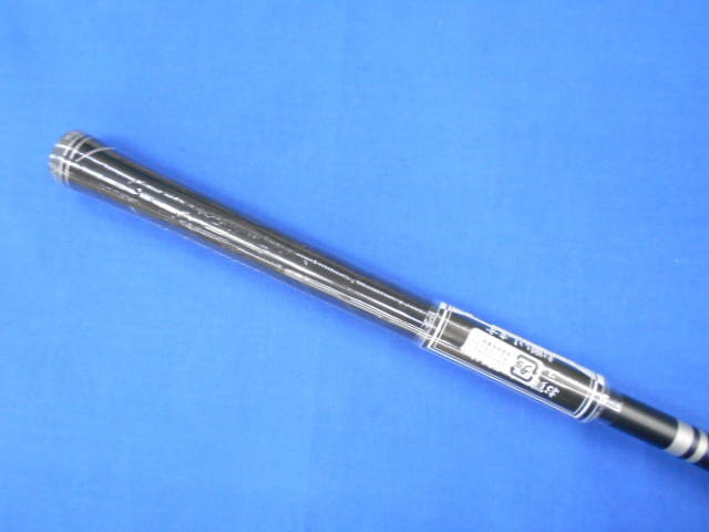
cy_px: 266
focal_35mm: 26
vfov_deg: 53.1
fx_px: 533
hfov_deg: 67.3
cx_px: 354
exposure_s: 1/30
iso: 320
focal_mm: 4.6
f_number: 3.2
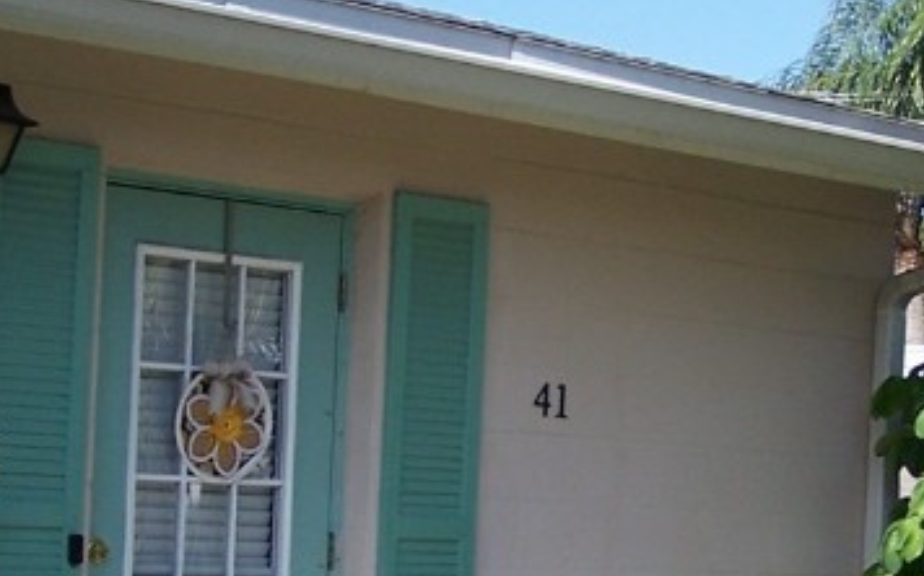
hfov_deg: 18.0
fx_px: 2919
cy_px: 553
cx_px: 594
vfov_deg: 11.2
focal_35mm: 116
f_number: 2.8
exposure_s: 1/800
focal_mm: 6.3
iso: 80
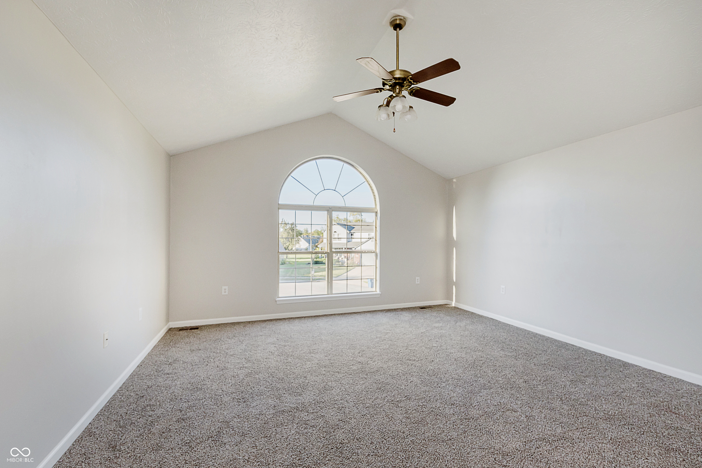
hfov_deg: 100.4
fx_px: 293
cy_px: 234
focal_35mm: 15
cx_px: 351
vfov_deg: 77.4
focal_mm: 15
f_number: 5.6
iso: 320
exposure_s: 1/200
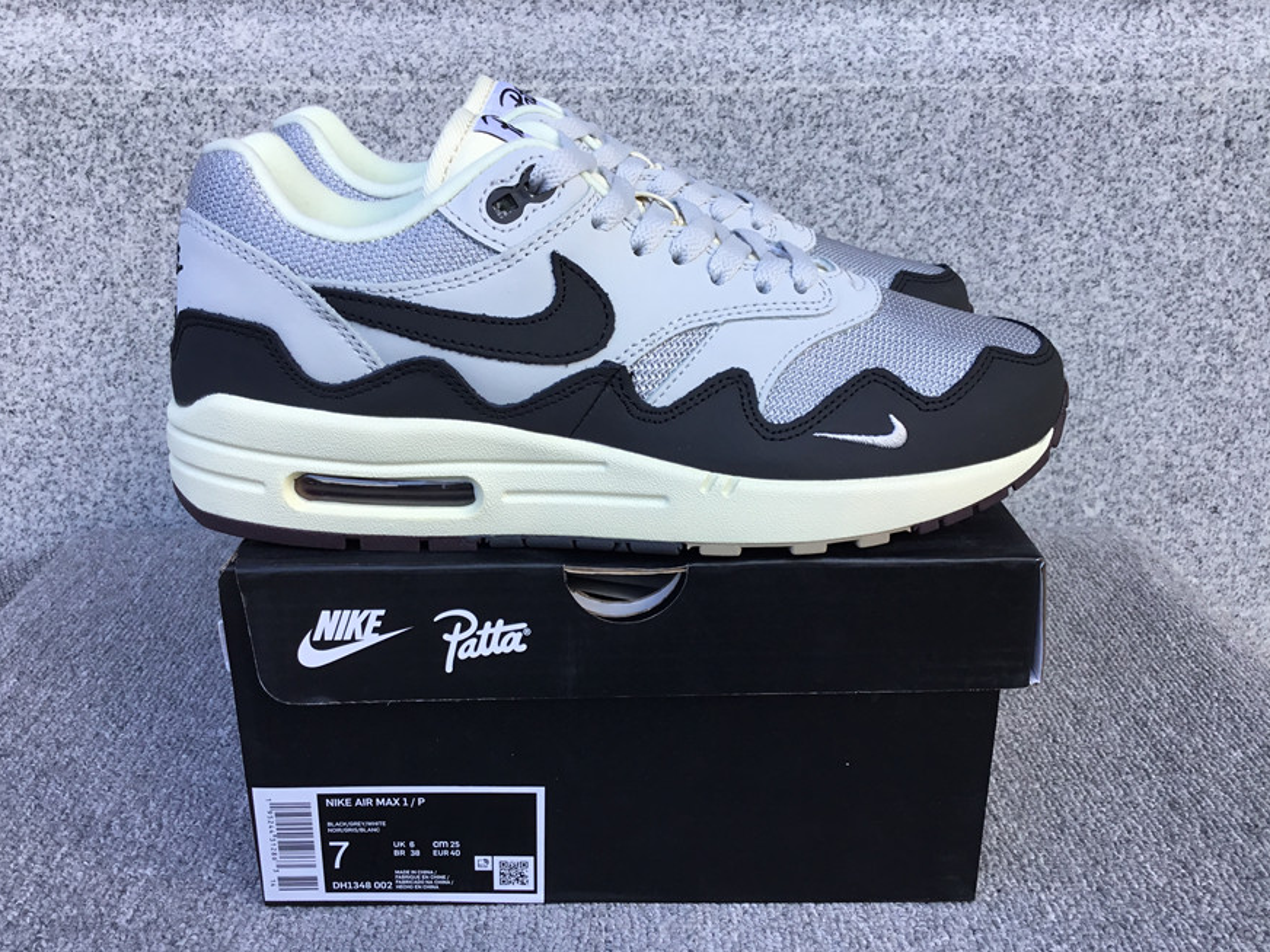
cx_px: 618
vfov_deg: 44.2
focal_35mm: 32
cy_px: 480
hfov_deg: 56.8
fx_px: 1174
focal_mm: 3.3
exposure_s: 1/191
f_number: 2.4
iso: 25
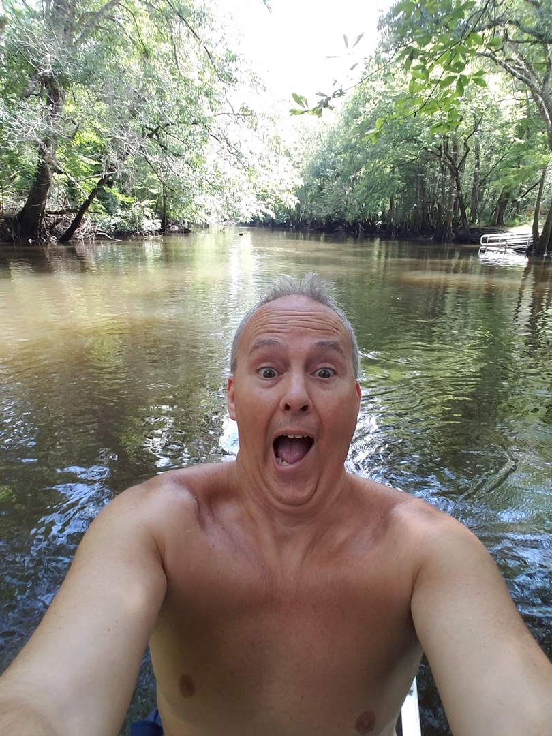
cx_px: 276
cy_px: 368
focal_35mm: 21
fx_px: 446
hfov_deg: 63.4
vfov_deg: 79.0
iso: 64
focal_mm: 2.1
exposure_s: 1/120
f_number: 1.7
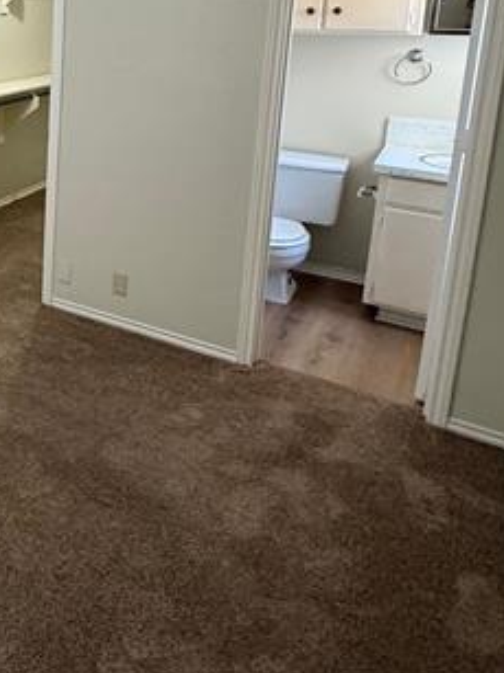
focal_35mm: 35
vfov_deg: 49.4
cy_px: 129
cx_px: -99
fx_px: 680
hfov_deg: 33.3
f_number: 2.2
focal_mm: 2.22
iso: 400
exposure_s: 1/60
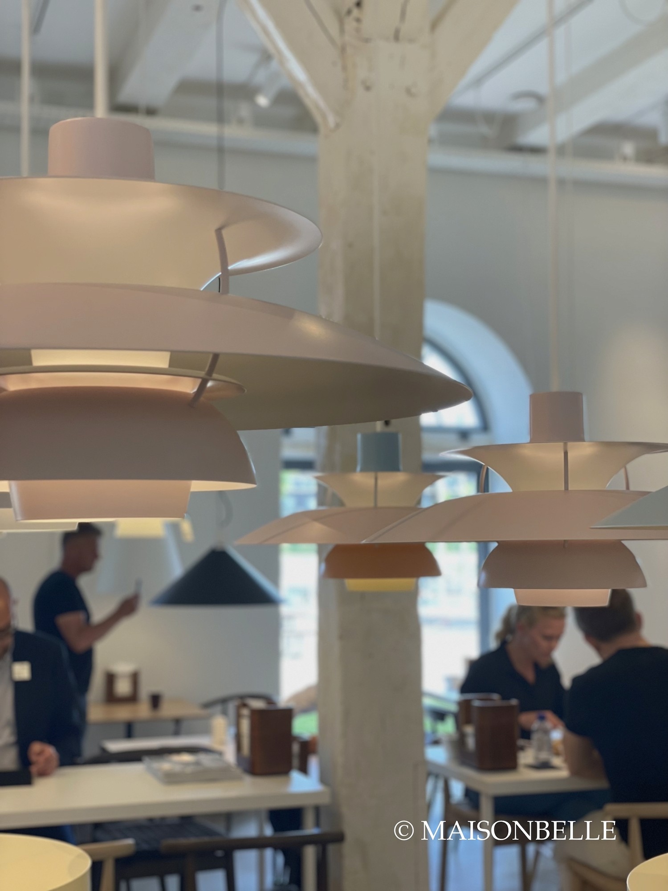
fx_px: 1338
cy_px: 446
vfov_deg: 36.8
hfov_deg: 28.0
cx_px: 334
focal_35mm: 52
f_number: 2
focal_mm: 6
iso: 80
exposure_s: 1/100
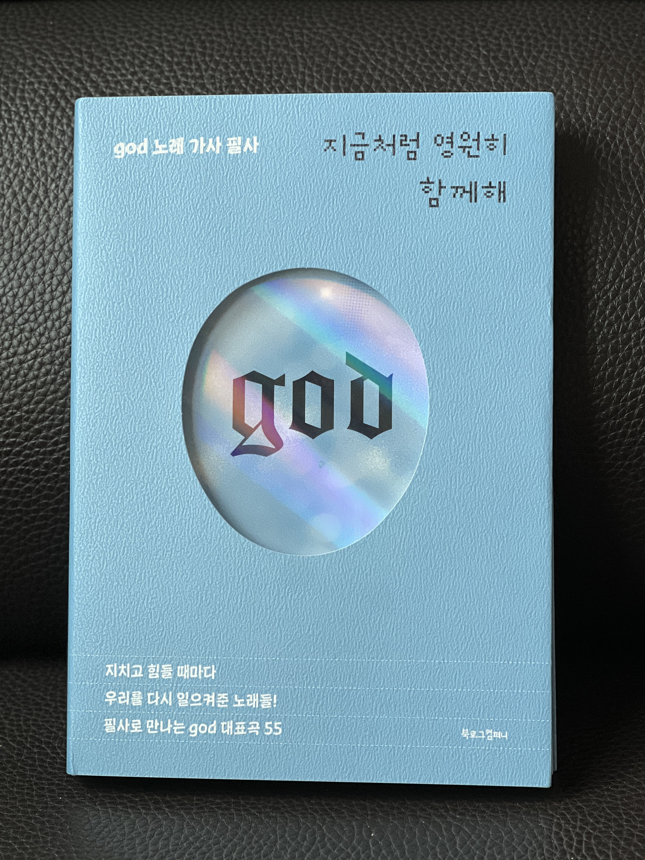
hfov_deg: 18.9
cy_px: 431
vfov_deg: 25.0
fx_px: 1938
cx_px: 319
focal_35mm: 78
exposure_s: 1/106
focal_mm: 9
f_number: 2.8
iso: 250
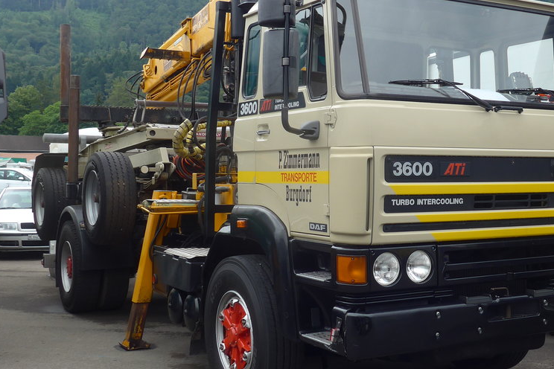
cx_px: 366
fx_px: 800
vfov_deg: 25.9
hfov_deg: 37.8
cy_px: 144
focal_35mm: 52
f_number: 2.8
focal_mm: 6.5
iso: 80
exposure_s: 1/400
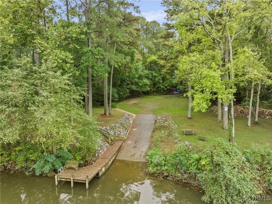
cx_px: 136
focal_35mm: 24
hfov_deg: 71.6
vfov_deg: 56.7
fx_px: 188
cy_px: 102
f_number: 8
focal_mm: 12.29
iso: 100
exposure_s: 1/8
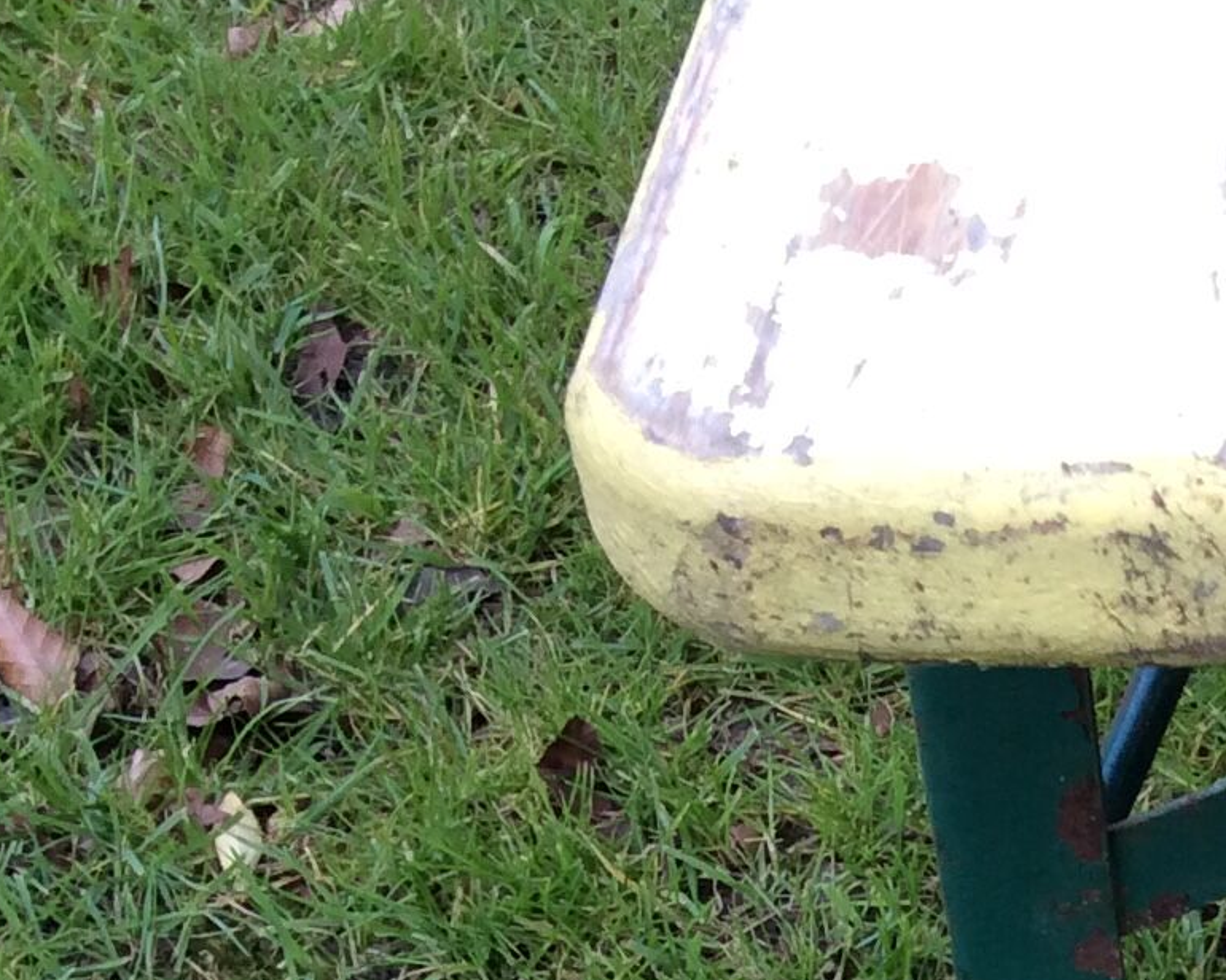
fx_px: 3810
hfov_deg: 17.2
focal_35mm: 105
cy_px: 1500
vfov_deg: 13.7
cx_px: 1584
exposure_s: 1/100
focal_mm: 3.3
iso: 40
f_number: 2.4
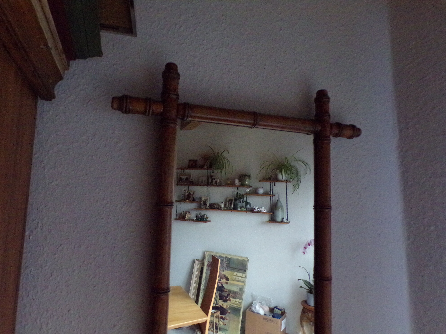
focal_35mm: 24
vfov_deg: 56.8
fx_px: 309
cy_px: 167
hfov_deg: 71.6
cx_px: 223
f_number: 3
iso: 800
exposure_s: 1/60
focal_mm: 4.3
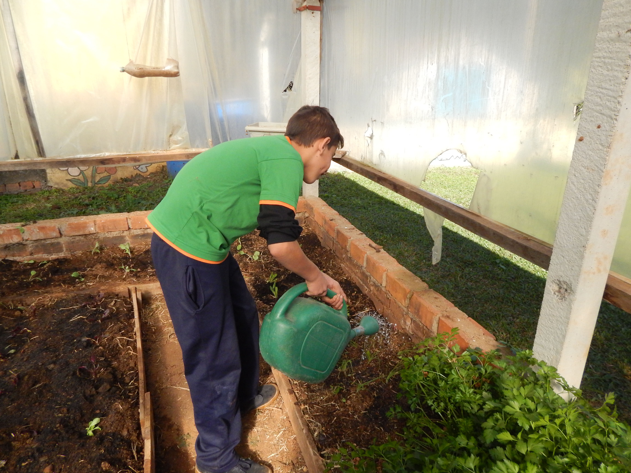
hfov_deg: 73.9
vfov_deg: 58.9
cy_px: 236
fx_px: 419
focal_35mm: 23
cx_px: 316
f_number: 6
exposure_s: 1/500
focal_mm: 4.1
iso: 400
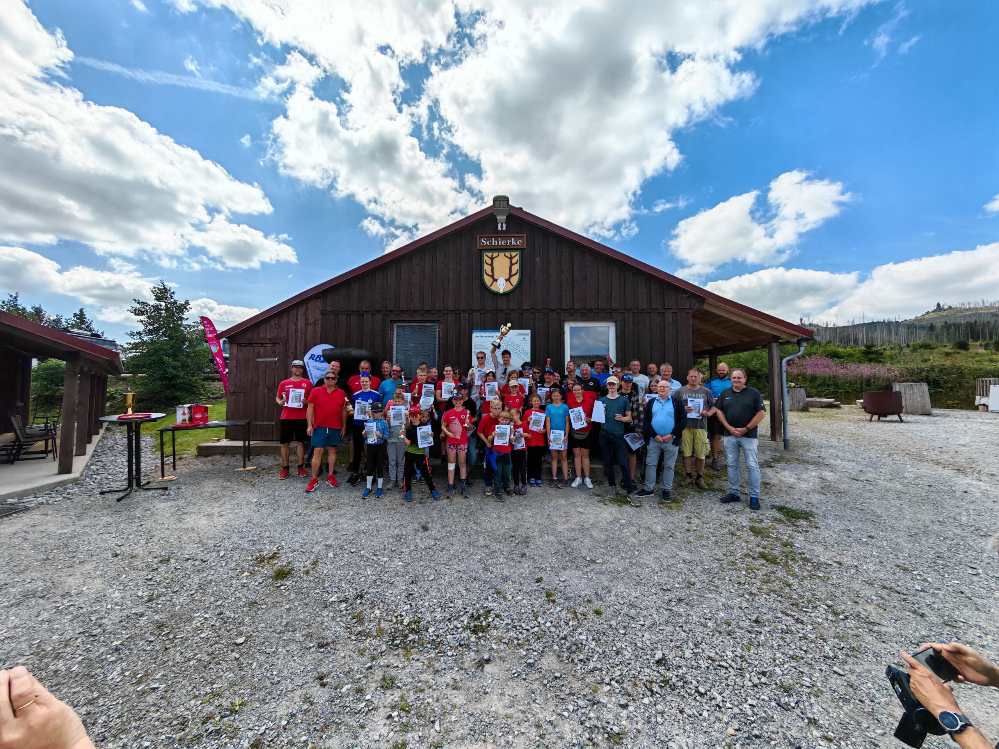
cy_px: 374
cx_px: 500
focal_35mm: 12
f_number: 2
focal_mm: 1.82
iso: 50
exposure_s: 1/2200
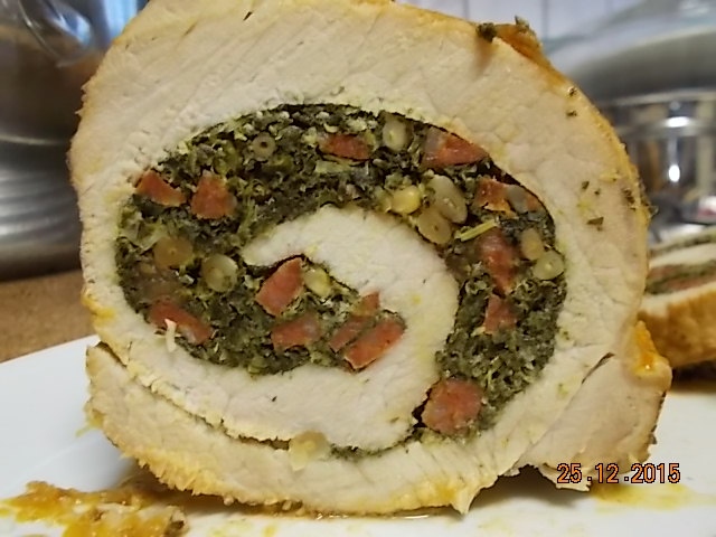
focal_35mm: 30
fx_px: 621
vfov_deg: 46.8
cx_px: 358
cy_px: 268
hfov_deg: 60.0
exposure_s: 1/6
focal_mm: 5.3
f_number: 3.4
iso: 200
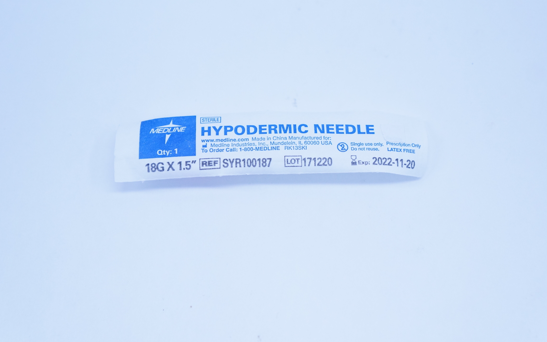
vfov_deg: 19.5
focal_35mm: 67
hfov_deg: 30.8
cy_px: 142
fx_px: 993
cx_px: 279
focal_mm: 37
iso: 800
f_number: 4.5
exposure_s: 1/320
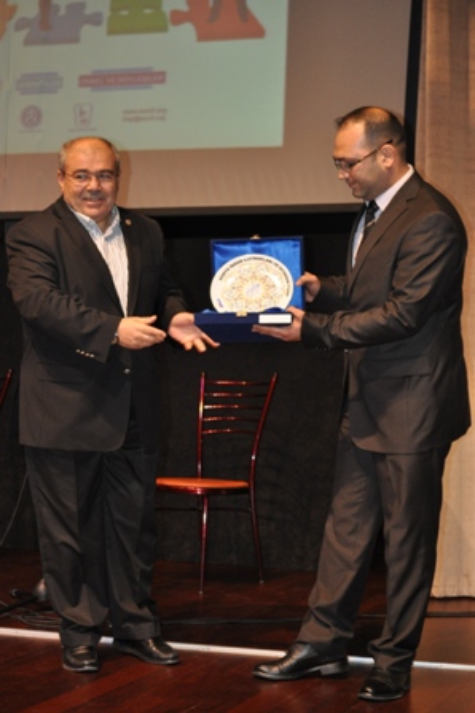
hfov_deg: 20.6
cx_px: 238
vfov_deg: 30.5
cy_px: 356
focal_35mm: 66
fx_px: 1308
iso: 800
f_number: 5.3
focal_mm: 44
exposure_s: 1/60
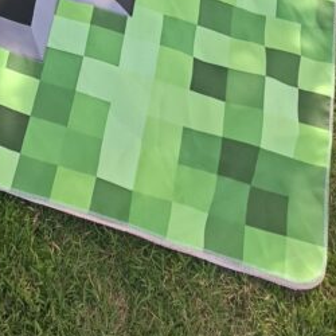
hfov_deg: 24.8
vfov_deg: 22.3
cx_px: -27
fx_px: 714
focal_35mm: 65
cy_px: -152
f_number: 1.8
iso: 50
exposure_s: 1/426
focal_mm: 5.54
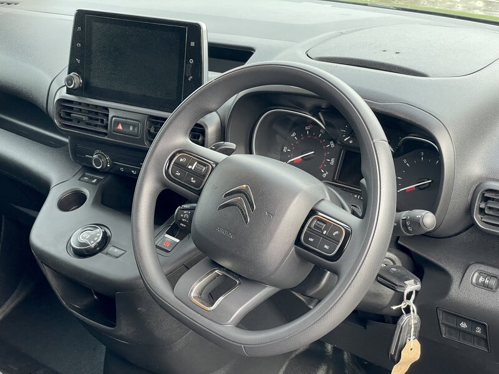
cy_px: 187
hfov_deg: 36.8
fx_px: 750
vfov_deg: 28.0
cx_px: 250
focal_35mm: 52
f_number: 2
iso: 200
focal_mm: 6
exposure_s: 1/77
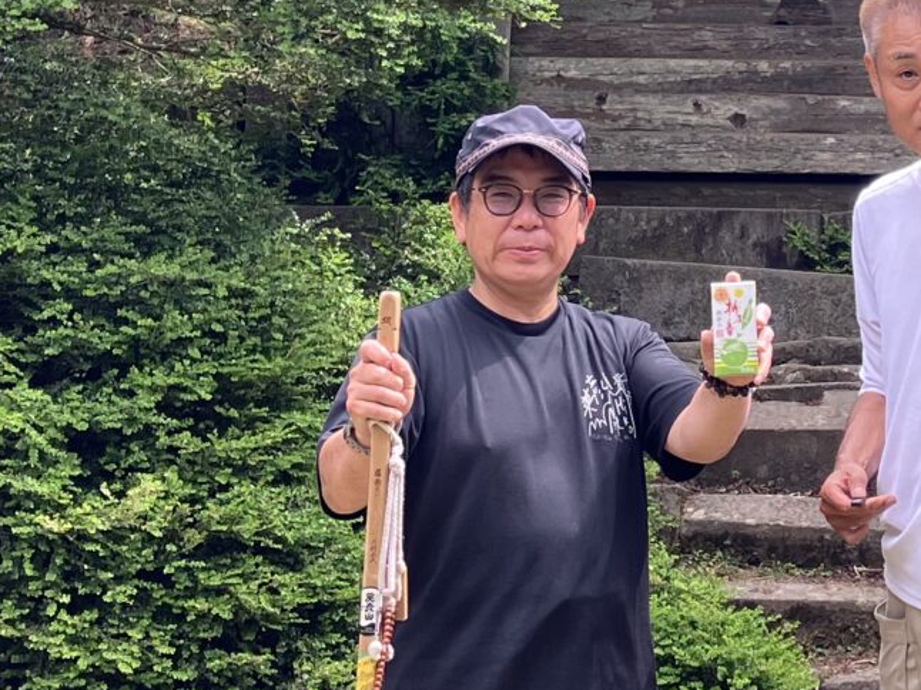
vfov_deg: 13.1
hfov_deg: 17.4
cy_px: -64
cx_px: 877
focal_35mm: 111
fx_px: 2952
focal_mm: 3.99
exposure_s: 1/122
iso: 25
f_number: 1.8
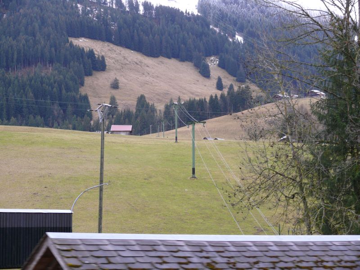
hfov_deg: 24.4
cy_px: 135
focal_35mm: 80
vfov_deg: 18.4
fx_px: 832
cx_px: 180
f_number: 3.2
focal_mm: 17
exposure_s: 1/80
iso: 100
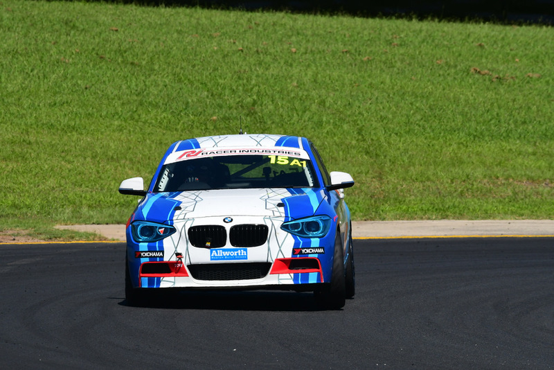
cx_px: 277
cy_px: 185
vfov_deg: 2.9
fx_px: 7389
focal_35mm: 480
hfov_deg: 4.3
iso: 320
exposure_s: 1/640
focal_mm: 320
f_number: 11
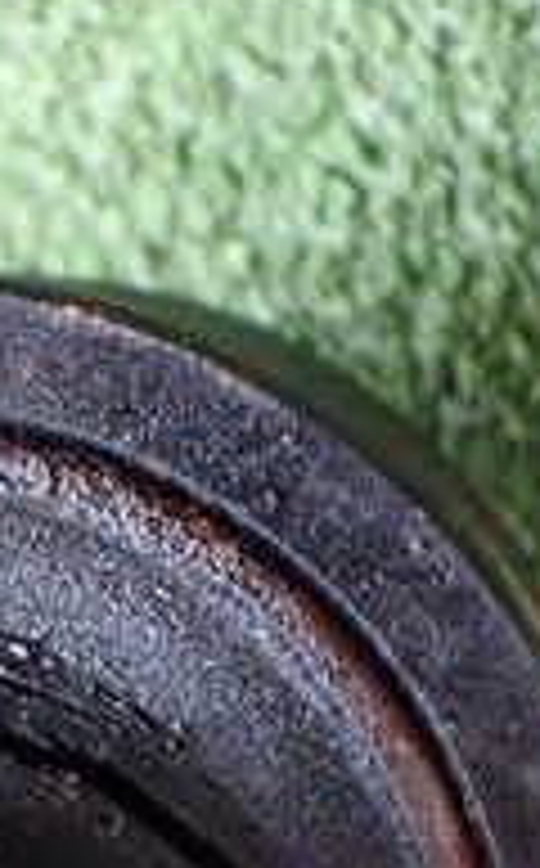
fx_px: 2340
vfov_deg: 20.1
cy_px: 949
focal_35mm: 99
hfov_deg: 13.0
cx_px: 9
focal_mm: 5.4
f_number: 2.3
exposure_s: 1/125
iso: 800
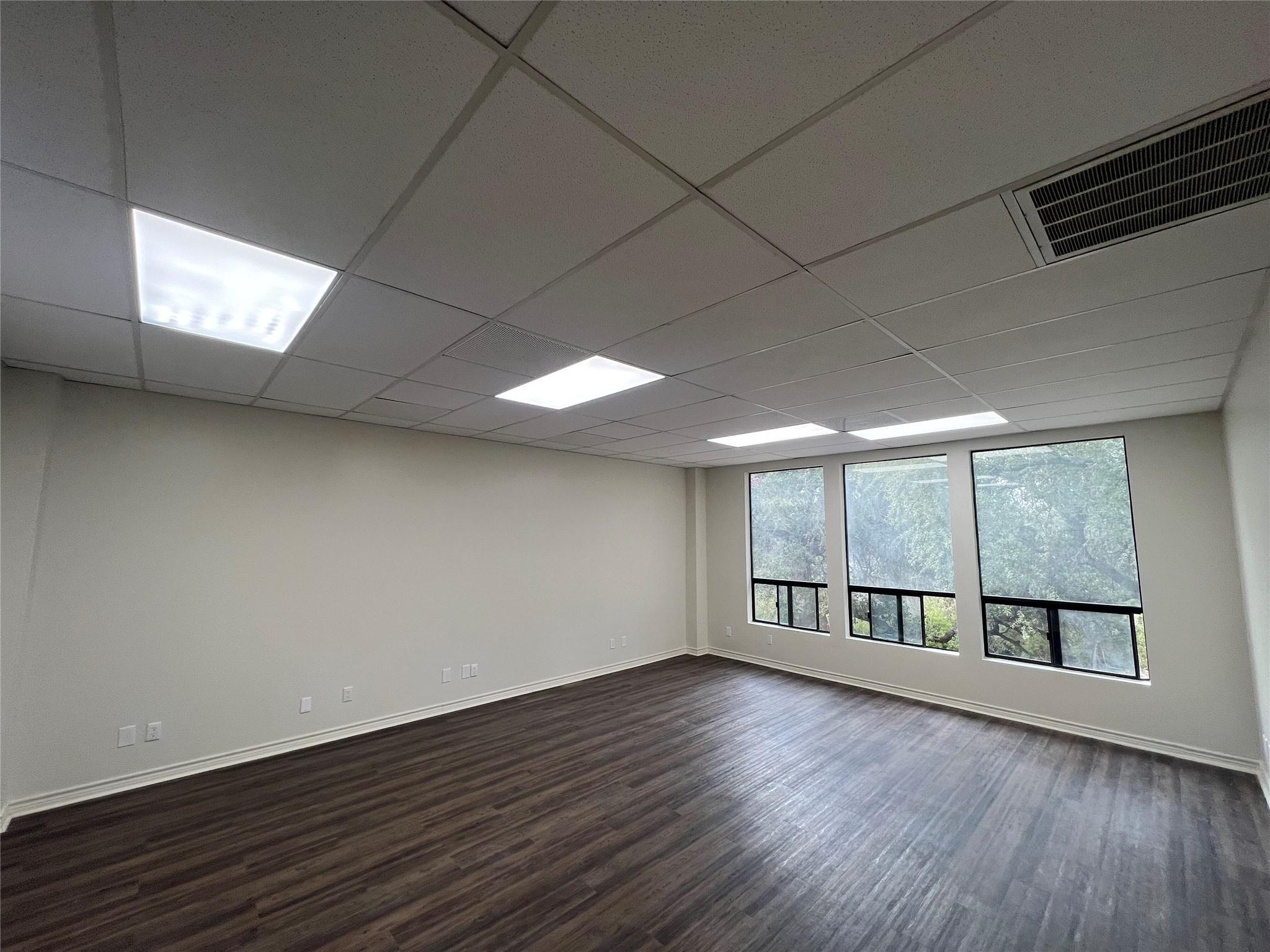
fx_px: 477
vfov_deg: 89.9
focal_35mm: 13
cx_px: 635
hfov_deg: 106.2
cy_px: 476
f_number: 1.8
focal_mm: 1.57
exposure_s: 1/120
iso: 64
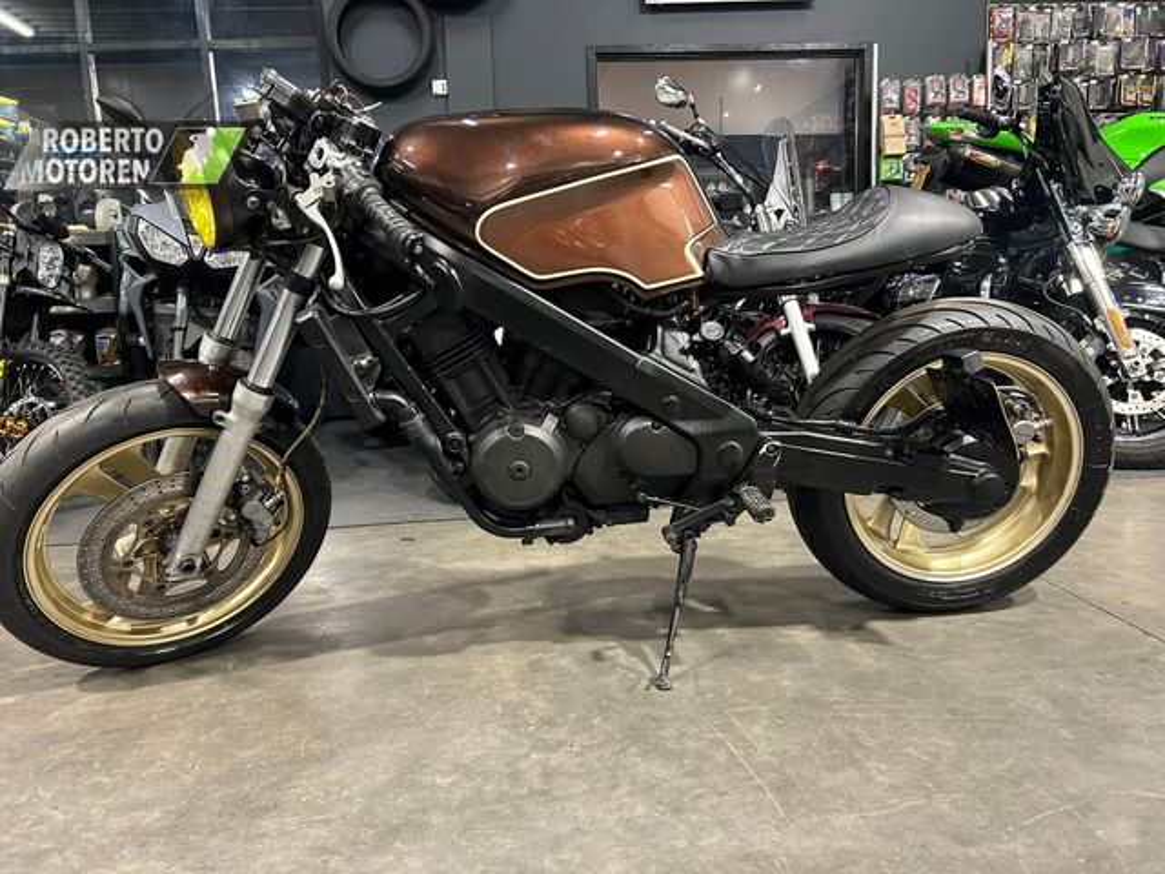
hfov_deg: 67.3
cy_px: 437
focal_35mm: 26
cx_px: 582
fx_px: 875
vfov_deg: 53.1
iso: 250
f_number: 1.5
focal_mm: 5.7
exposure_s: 1/50
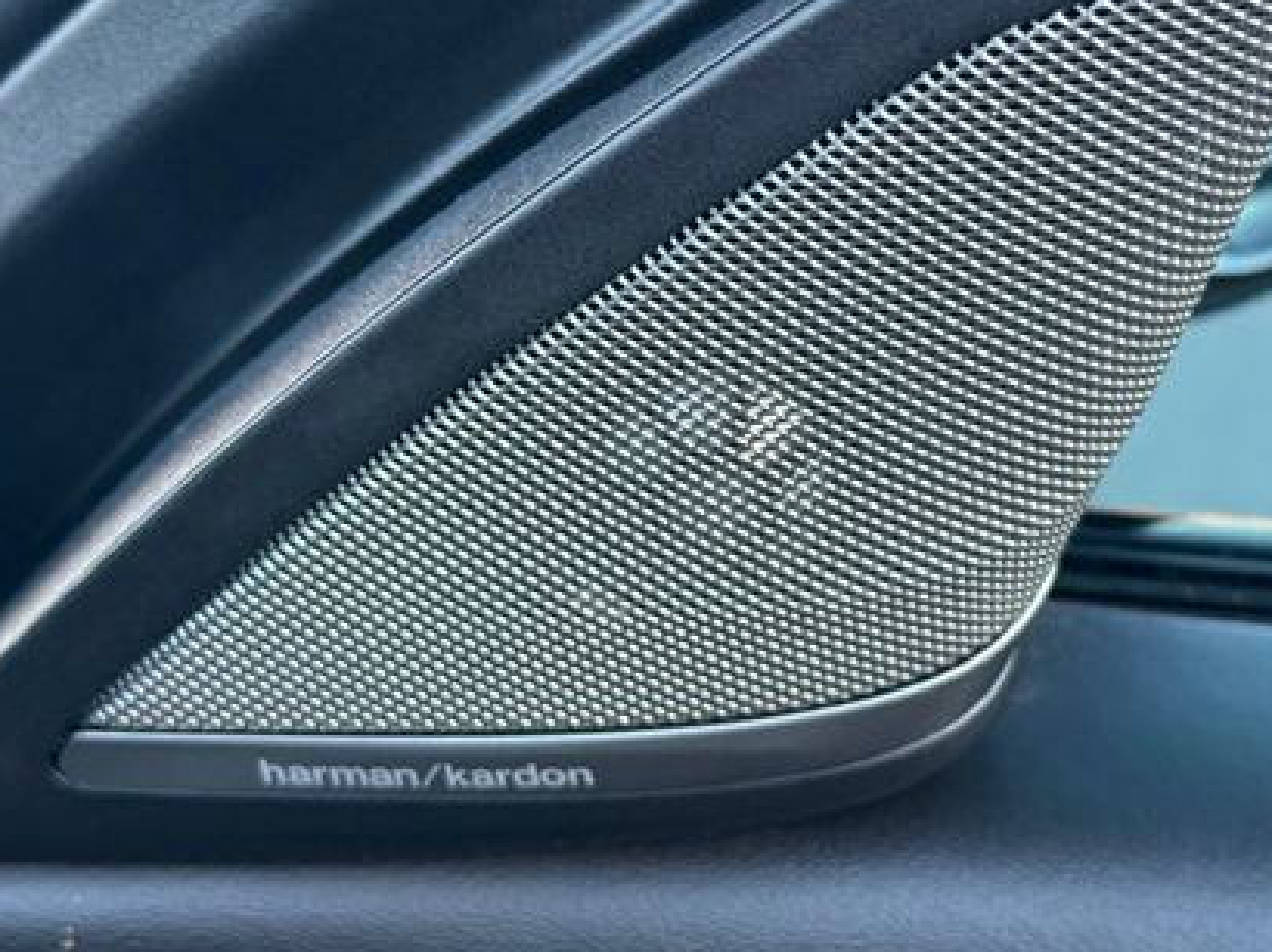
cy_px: 338
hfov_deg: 26.0
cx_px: 661
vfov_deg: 19.6
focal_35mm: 75
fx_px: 2754
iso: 125
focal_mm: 6.76
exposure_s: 1/60
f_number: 1.78
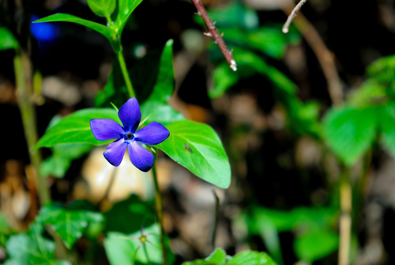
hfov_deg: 6.9
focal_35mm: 300
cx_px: 198
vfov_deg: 4.6
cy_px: 132
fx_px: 3296
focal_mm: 200
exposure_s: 1/80
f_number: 8
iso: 100
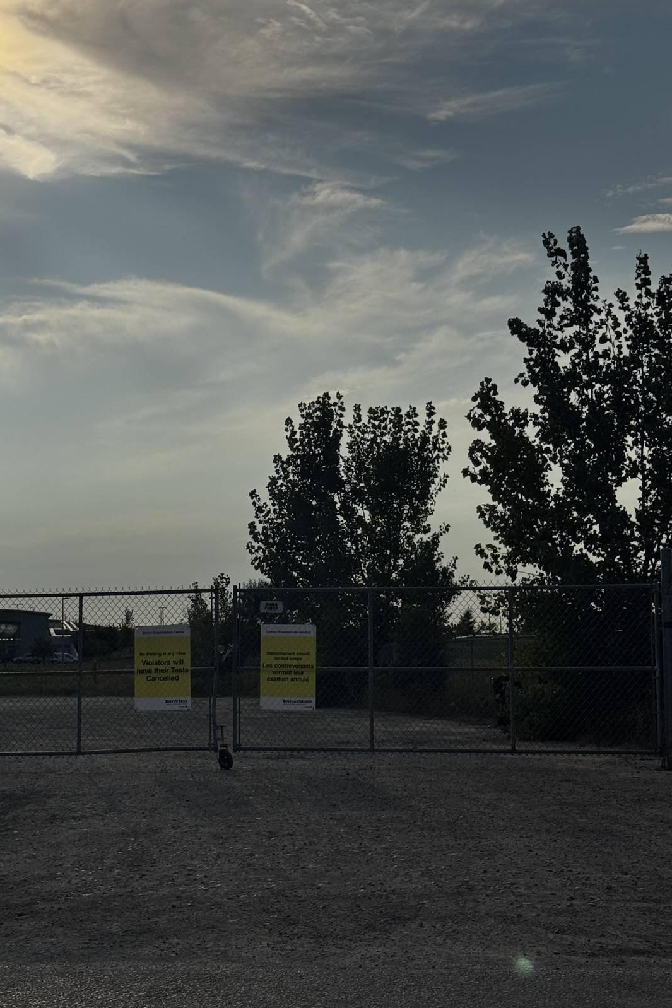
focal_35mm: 63
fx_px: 1764
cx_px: 234
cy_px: 487
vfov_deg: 31.9
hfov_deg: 21.5
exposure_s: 1/15385
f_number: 1.78
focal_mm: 6.76
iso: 50
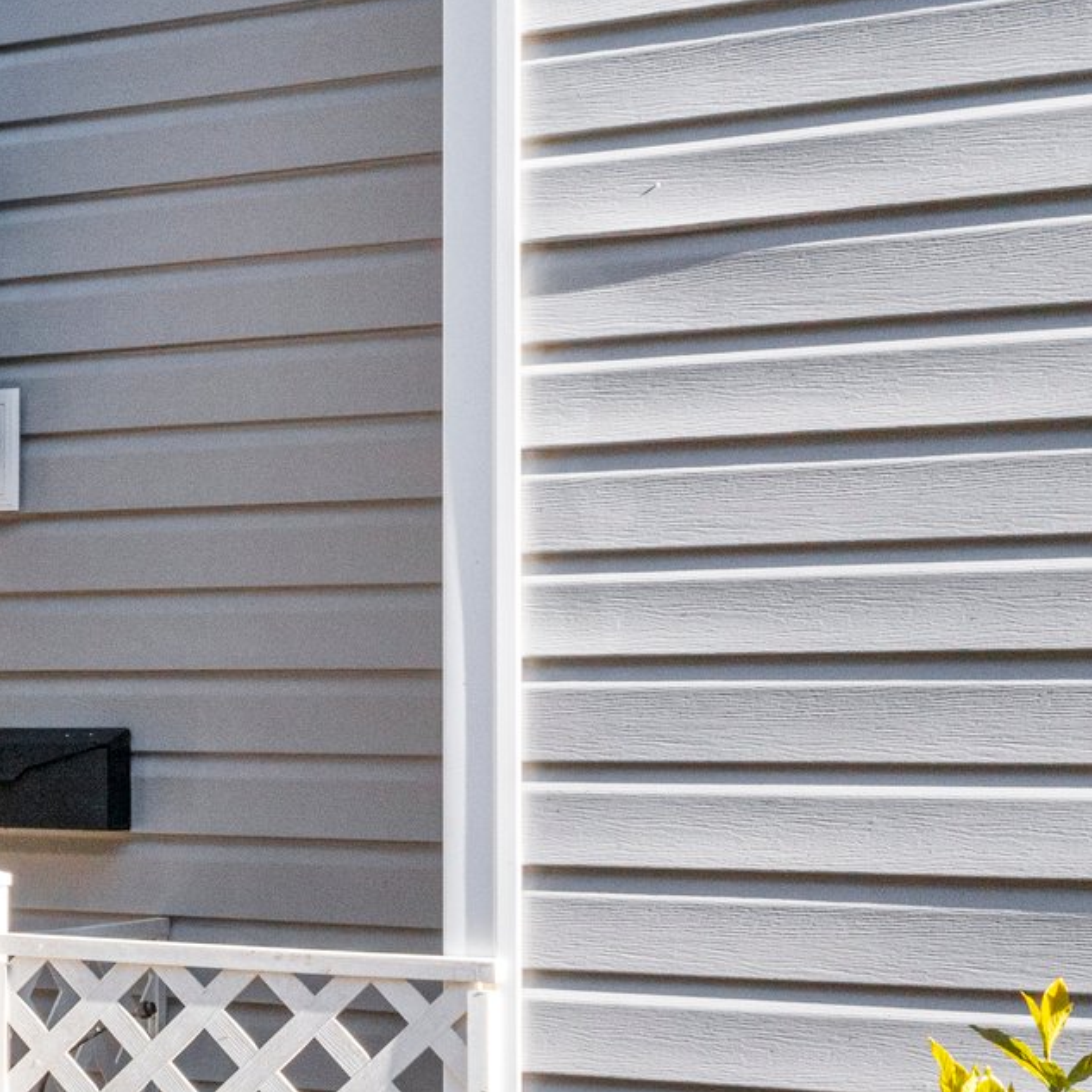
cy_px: 752
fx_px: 2748
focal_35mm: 77
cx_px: -421
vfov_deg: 22.4
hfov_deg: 20.1
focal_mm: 10.26
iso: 100
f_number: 8
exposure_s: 1/400
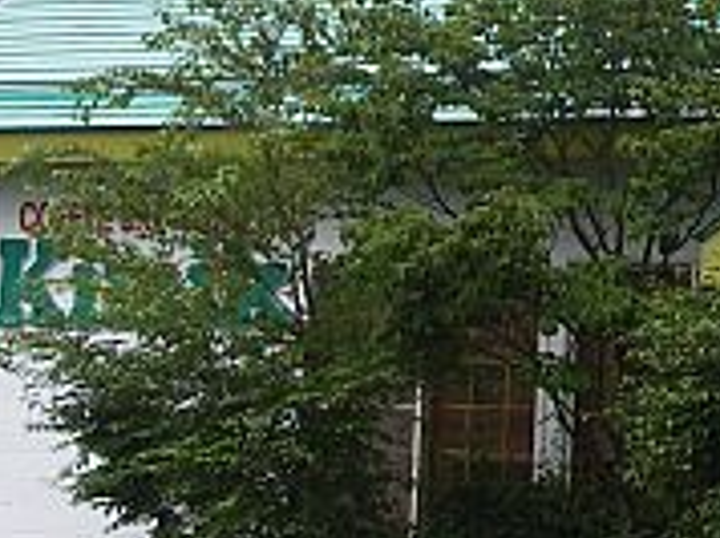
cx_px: 1080
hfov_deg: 13.6
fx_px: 2846
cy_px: 158
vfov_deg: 10.8
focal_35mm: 137
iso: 100
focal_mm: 10
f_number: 2.8
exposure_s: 1/50
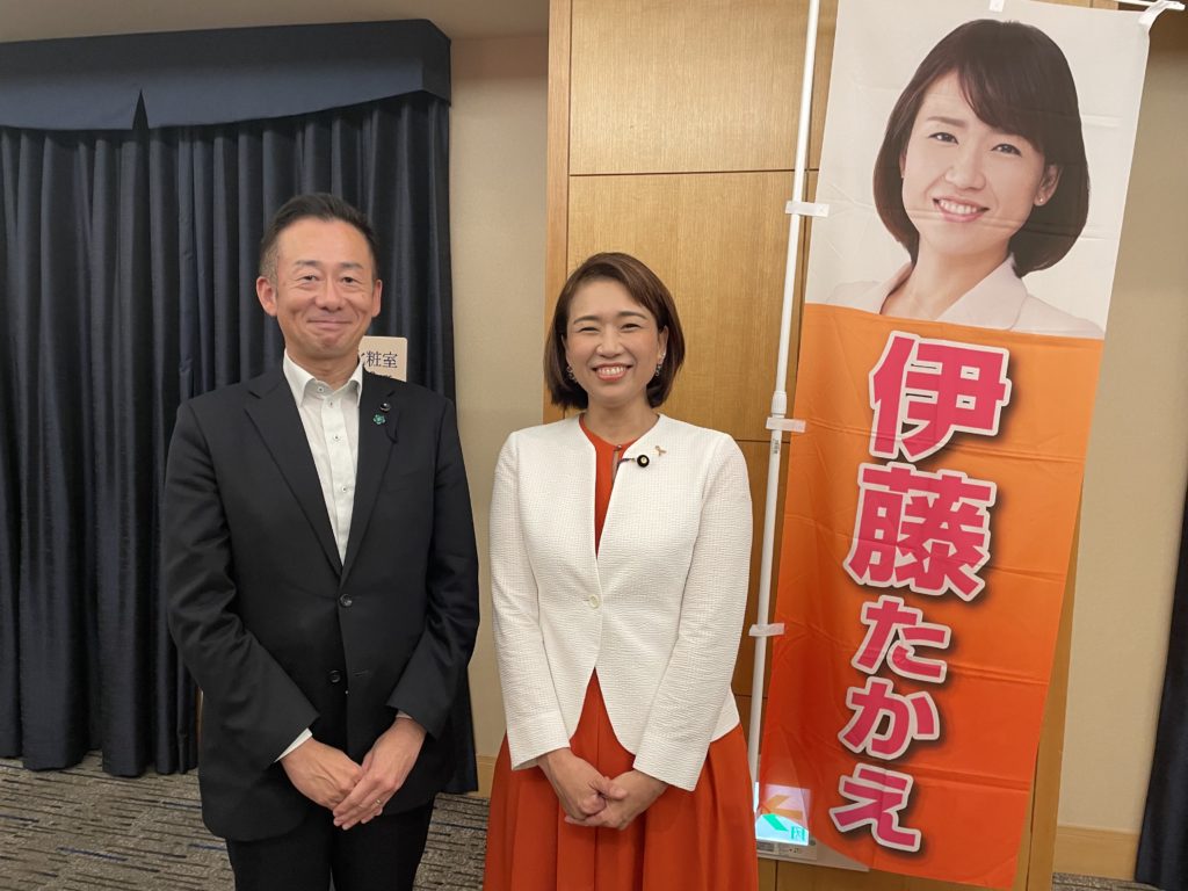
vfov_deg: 53.1
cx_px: 594
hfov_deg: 67.3
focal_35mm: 26
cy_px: 446
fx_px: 892
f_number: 1.6
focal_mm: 4.2
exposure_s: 1/60
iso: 160
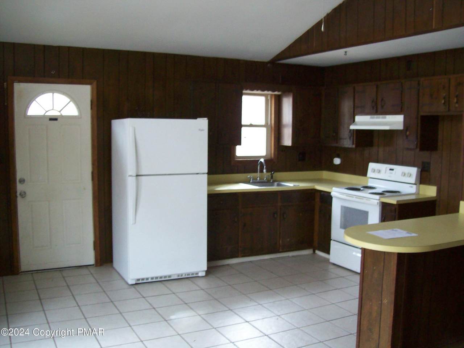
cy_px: 174
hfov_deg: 51.4
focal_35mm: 36
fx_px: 483
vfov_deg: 39.7
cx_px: 232
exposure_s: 1/20.9
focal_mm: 6
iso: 160
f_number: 2.7
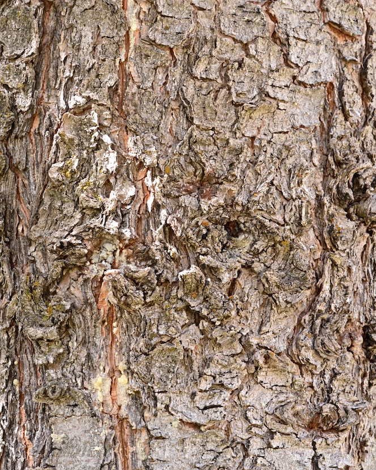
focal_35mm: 119
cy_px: 248
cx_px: 188
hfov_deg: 13.0
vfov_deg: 16.2
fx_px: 1655
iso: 2000
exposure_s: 1/60
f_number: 36
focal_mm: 105
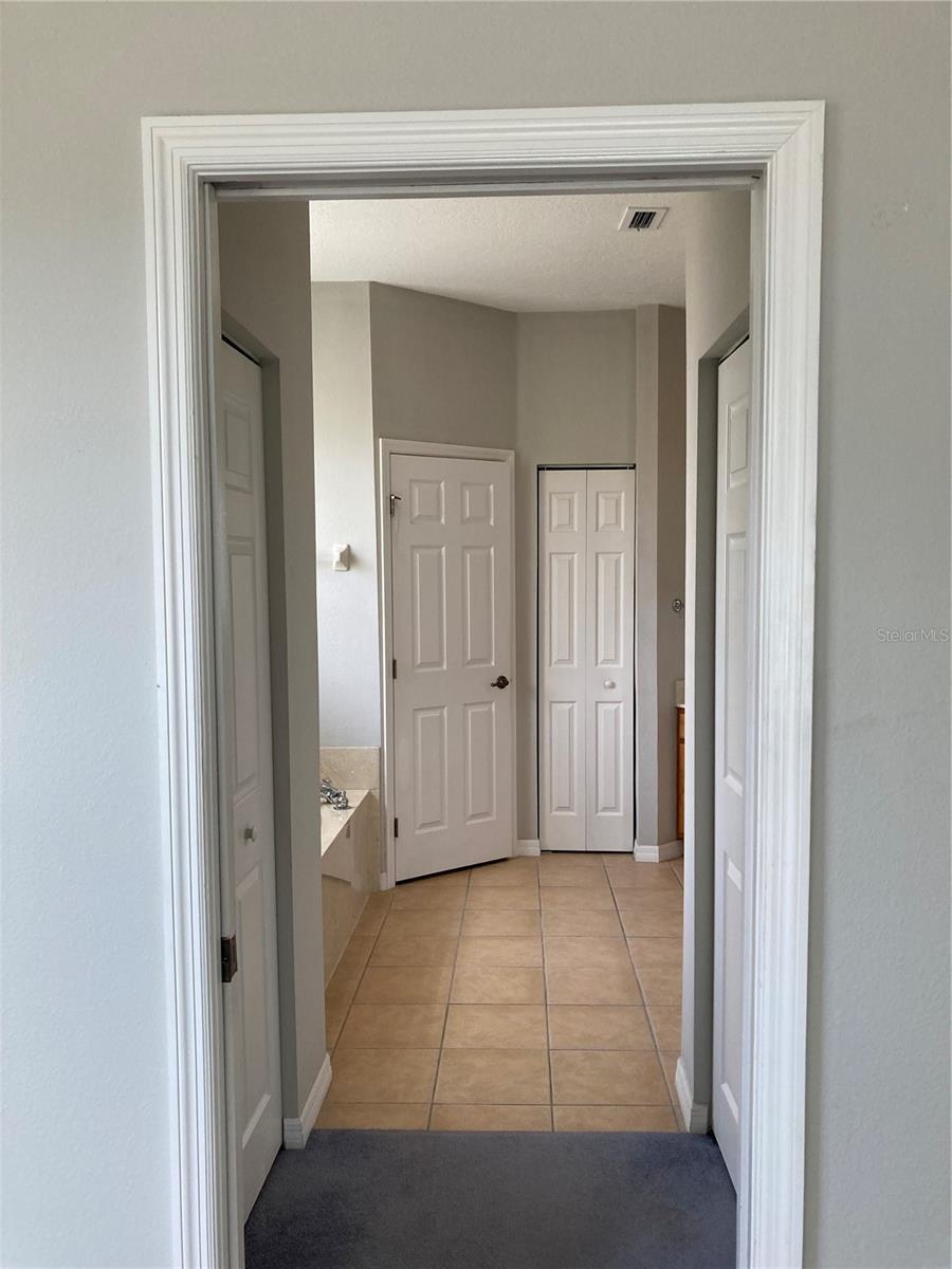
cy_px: 634
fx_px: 1027
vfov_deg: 63.4
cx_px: 476
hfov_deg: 49.7
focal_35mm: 28
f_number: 1.8
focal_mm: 3.99
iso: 80
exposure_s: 1/120
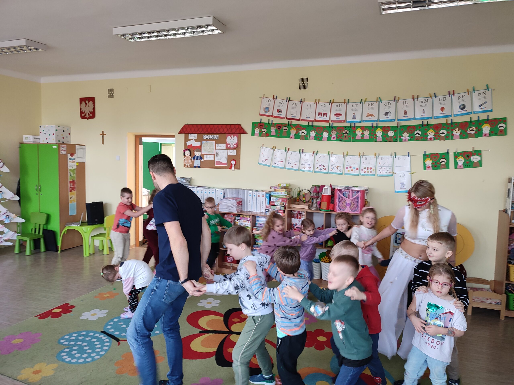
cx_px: 257
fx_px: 371
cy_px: 192
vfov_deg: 54.9
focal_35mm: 25
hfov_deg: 69.4
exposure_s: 1/33
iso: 357
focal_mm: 6.04
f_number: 1.9
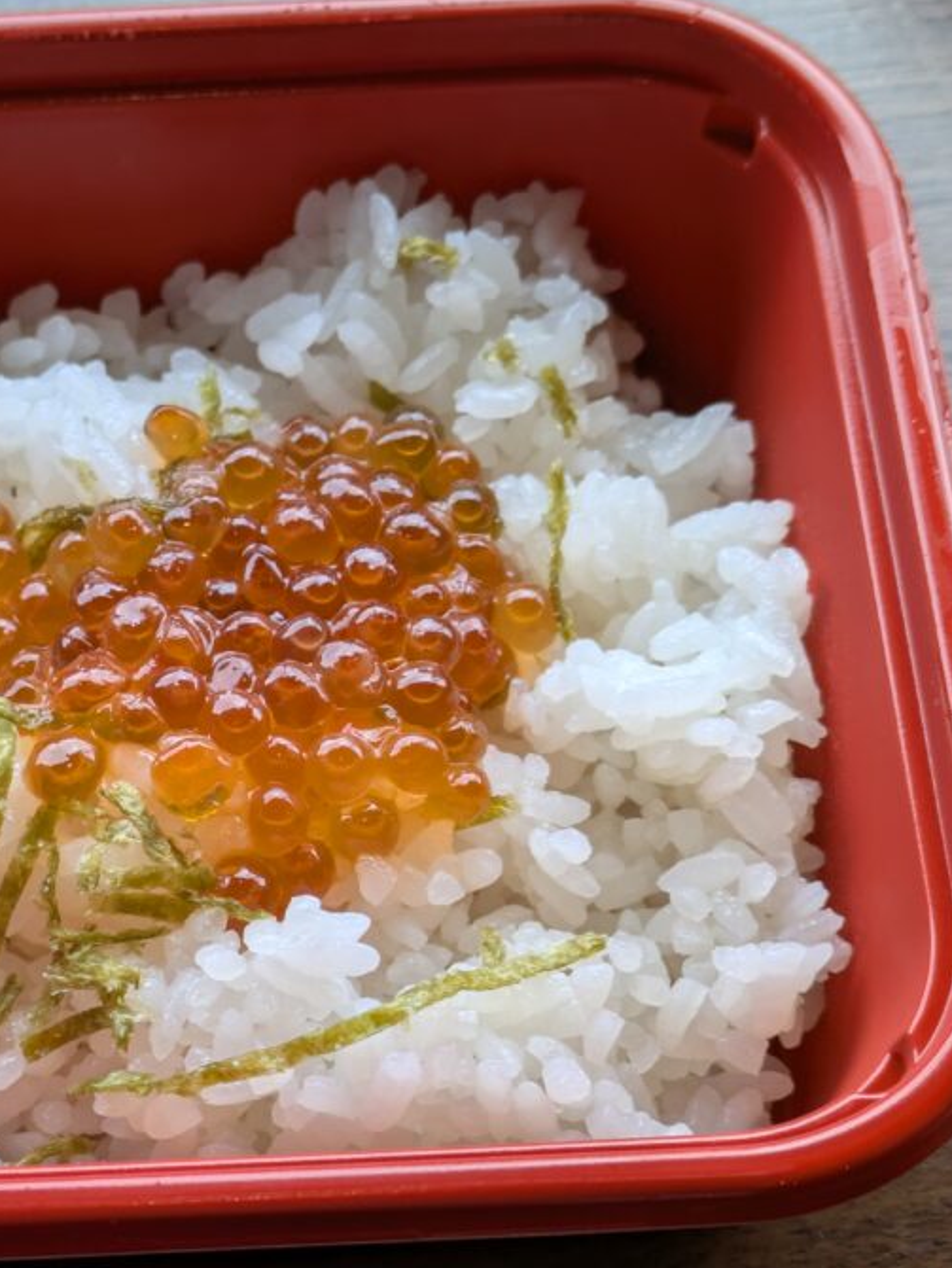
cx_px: 232
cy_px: 784
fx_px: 2858
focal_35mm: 78
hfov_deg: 18.8
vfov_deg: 25.0
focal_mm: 5.43
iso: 49
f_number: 1.89
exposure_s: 1/120
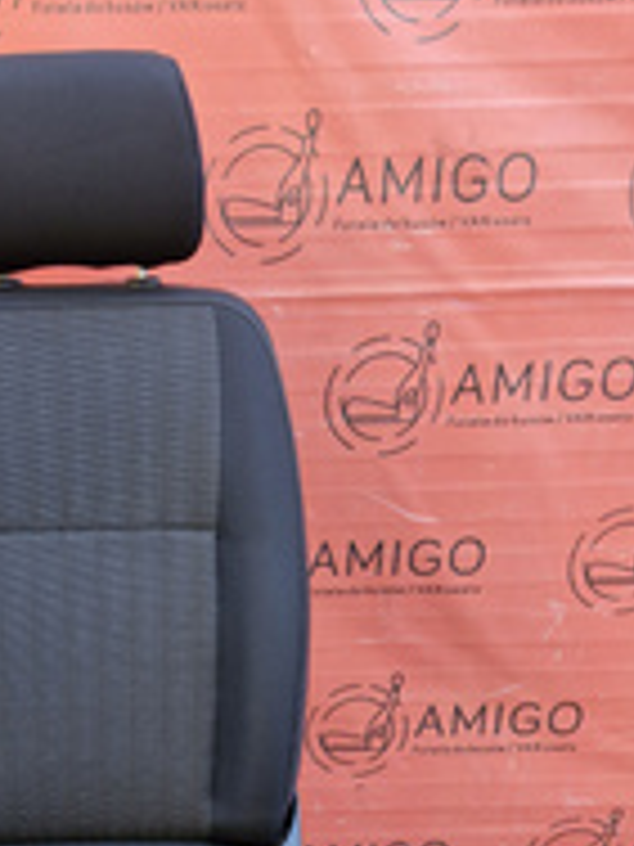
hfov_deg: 31.7
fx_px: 1074
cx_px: 94
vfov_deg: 40.8
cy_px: 702
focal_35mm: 44
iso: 125
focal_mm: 5.54
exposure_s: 1/100
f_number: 1.8
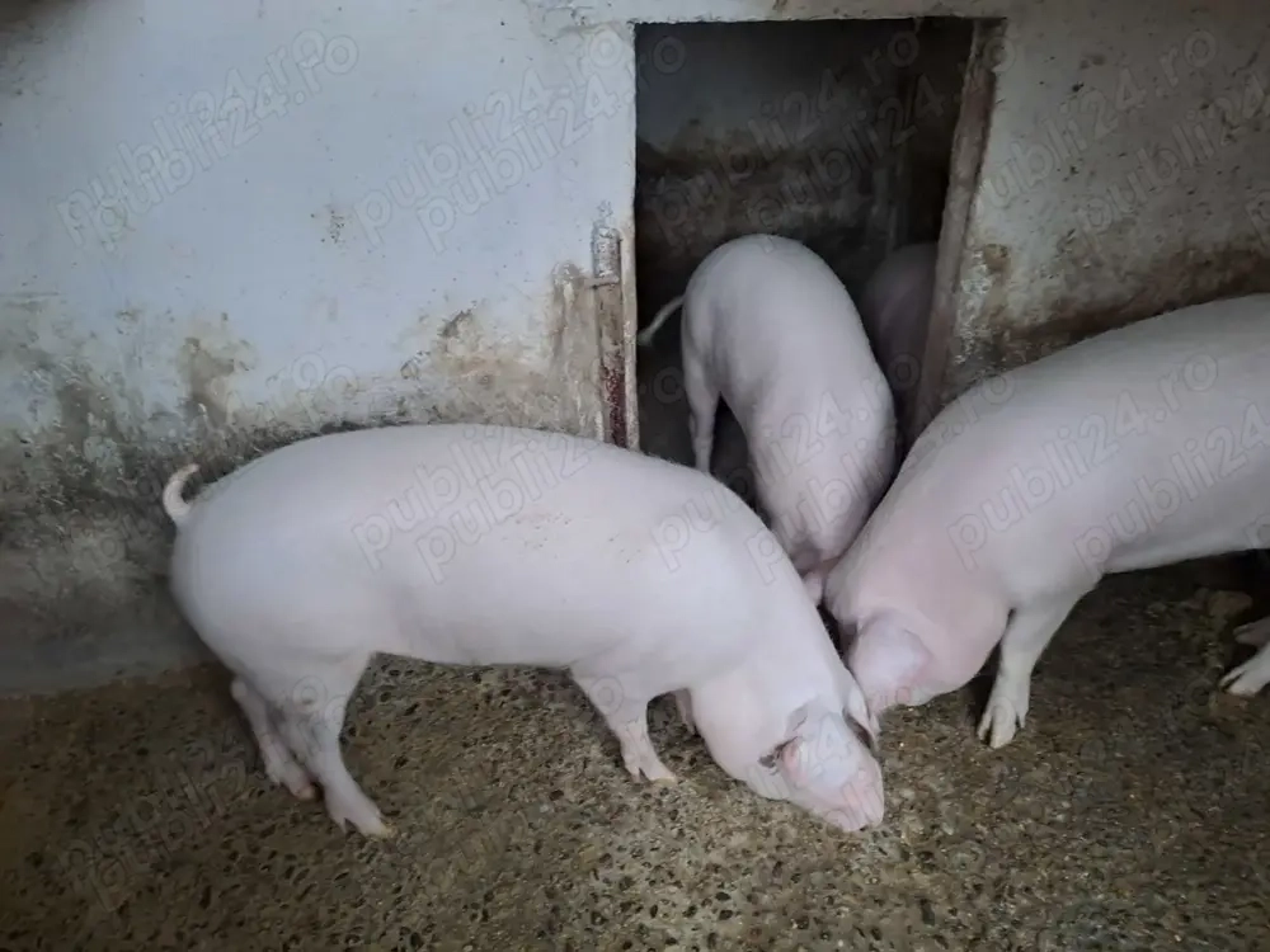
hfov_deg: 69.4
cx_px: 635
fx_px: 917
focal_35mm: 25
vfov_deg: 54.9
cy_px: 476
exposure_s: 1/40
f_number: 1.8
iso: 320
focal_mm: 4.65
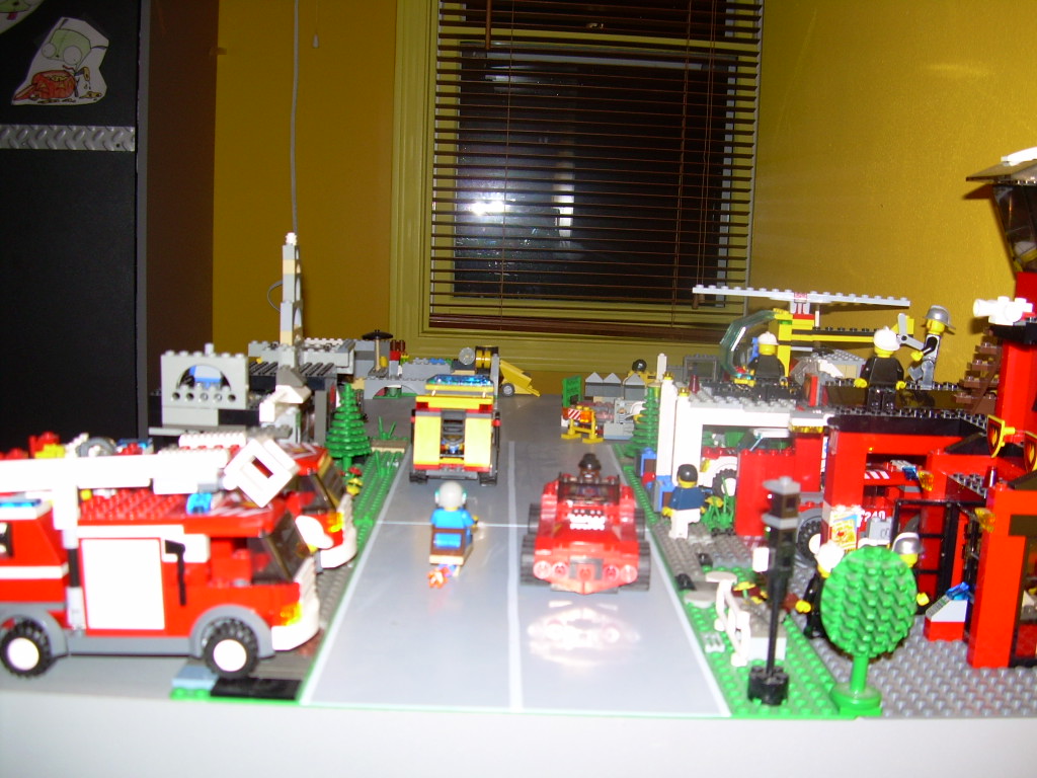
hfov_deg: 49.0
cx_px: 518
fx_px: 1138
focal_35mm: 38
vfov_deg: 37.7
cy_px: 389
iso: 50
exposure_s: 1/60
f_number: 2.8
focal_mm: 6.3
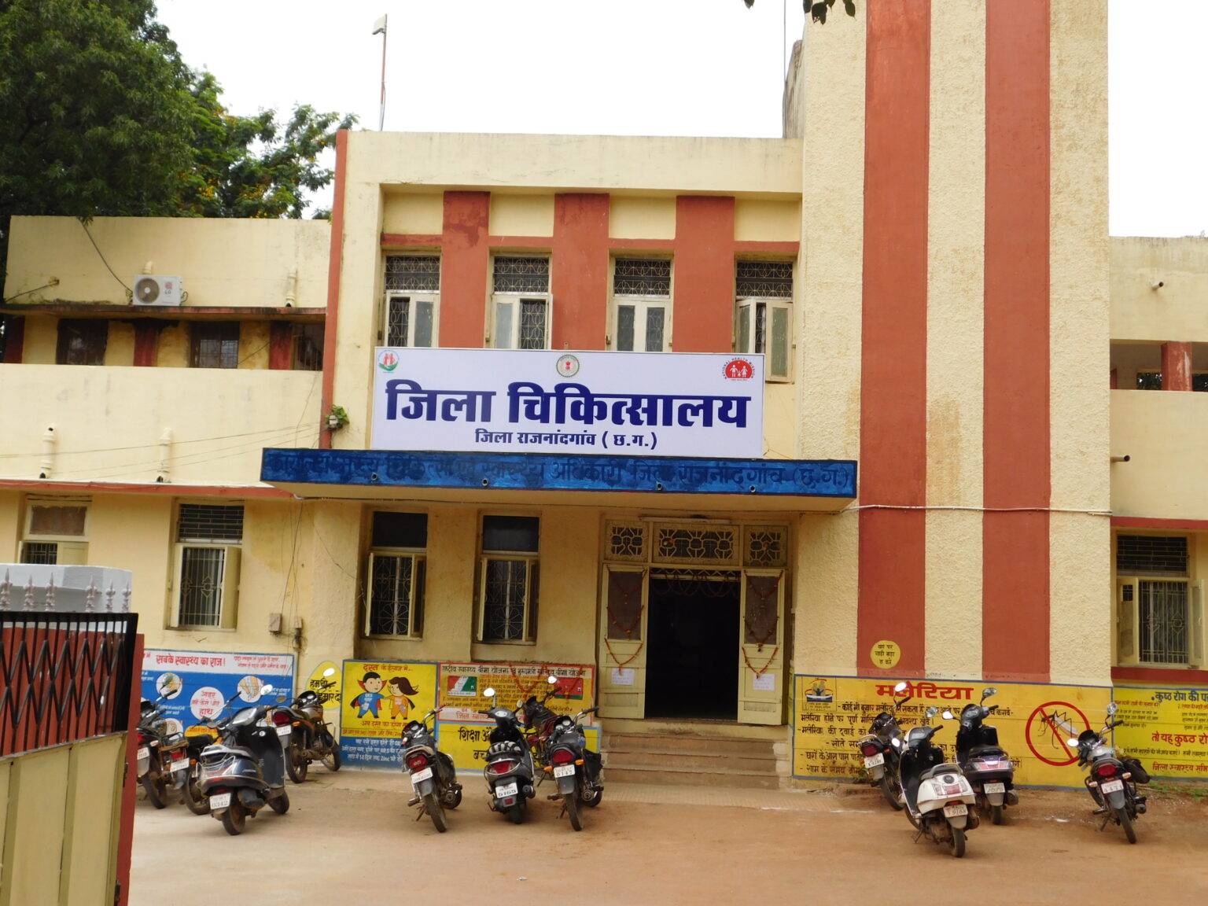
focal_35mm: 40
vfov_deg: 36.0
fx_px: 1396
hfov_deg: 46.8
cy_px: 453
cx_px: 604
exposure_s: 1/400
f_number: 3.6
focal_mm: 7.1
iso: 125
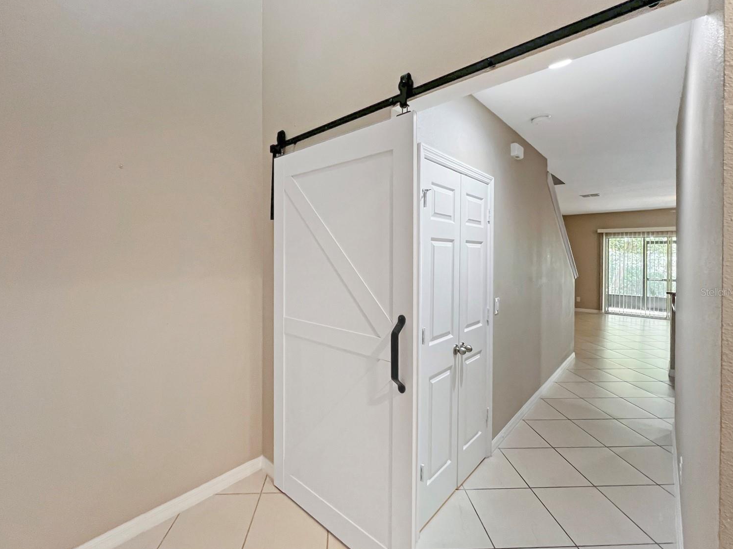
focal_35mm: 14
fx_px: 296
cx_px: 353
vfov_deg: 85.6
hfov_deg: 102.0
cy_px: 292
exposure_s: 1/60
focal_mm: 1.57
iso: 320
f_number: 1.8
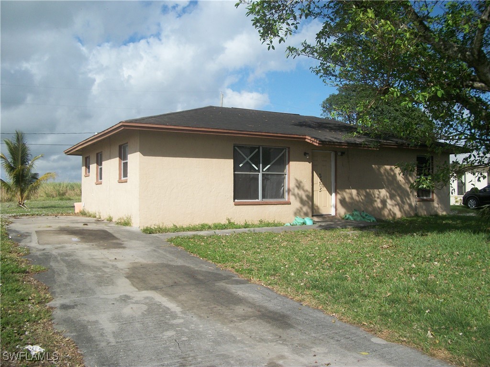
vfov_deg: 44.2
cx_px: 245
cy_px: 184
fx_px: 453
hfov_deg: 56.8
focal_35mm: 32
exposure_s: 1/320
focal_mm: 5.7
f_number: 8.8
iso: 80
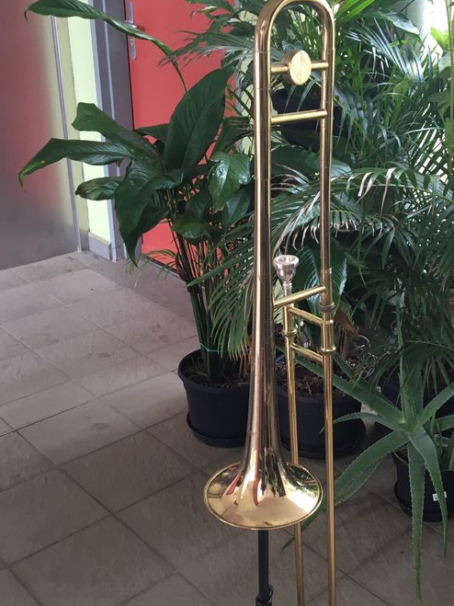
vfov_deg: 42.8
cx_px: 310
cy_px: 362
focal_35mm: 44
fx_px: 770
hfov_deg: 32.5
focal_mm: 4.15
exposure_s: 1/33
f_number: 2.2
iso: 40
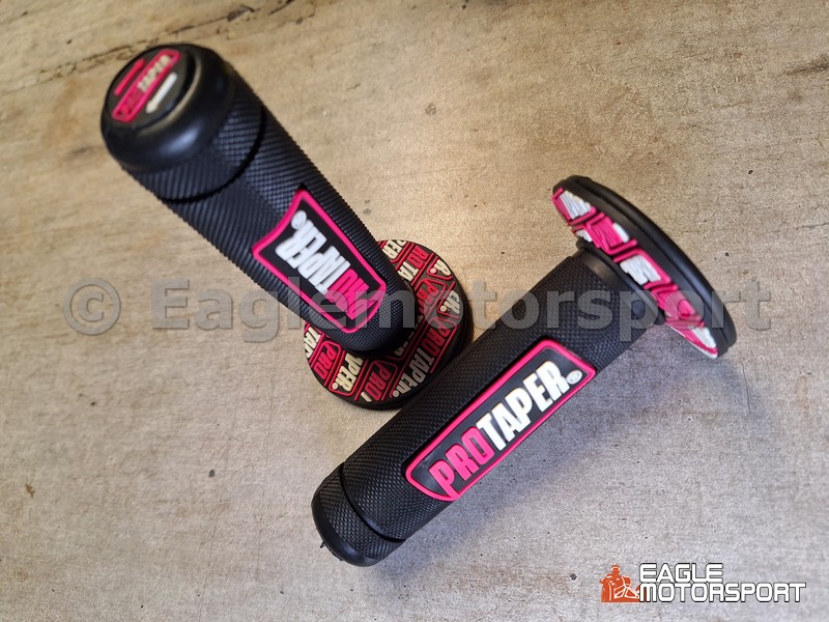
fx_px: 551
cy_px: 311
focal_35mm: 23
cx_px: 414
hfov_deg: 73.9
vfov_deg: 58.9
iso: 160
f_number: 1.8
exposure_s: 1/50
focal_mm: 5.54
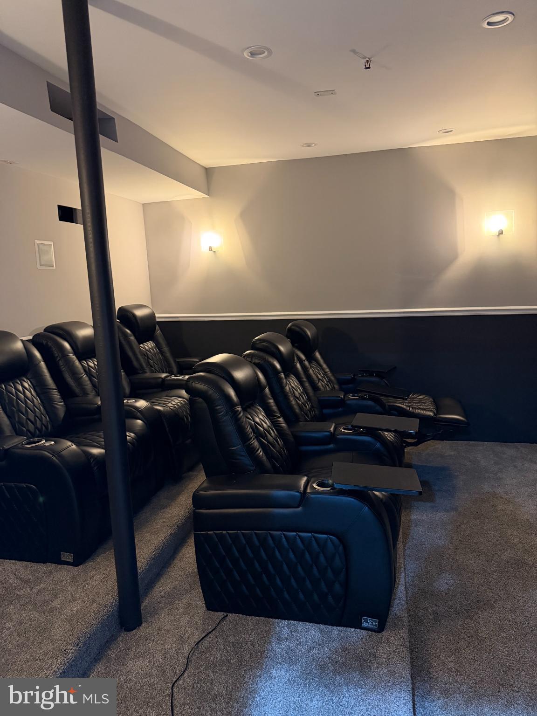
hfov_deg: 56.8
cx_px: 268
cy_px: 358
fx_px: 496
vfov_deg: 71.6
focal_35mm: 24
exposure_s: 1/30
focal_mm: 6.76
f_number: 1.78
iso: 800
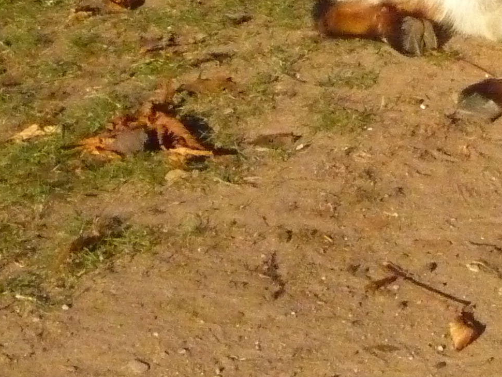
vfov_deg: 8.5
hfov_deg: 10.9
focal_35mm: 171
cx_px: 855
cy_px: -147
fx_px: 2480
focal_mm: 8
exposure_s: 1/2000
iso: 1600
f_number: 10
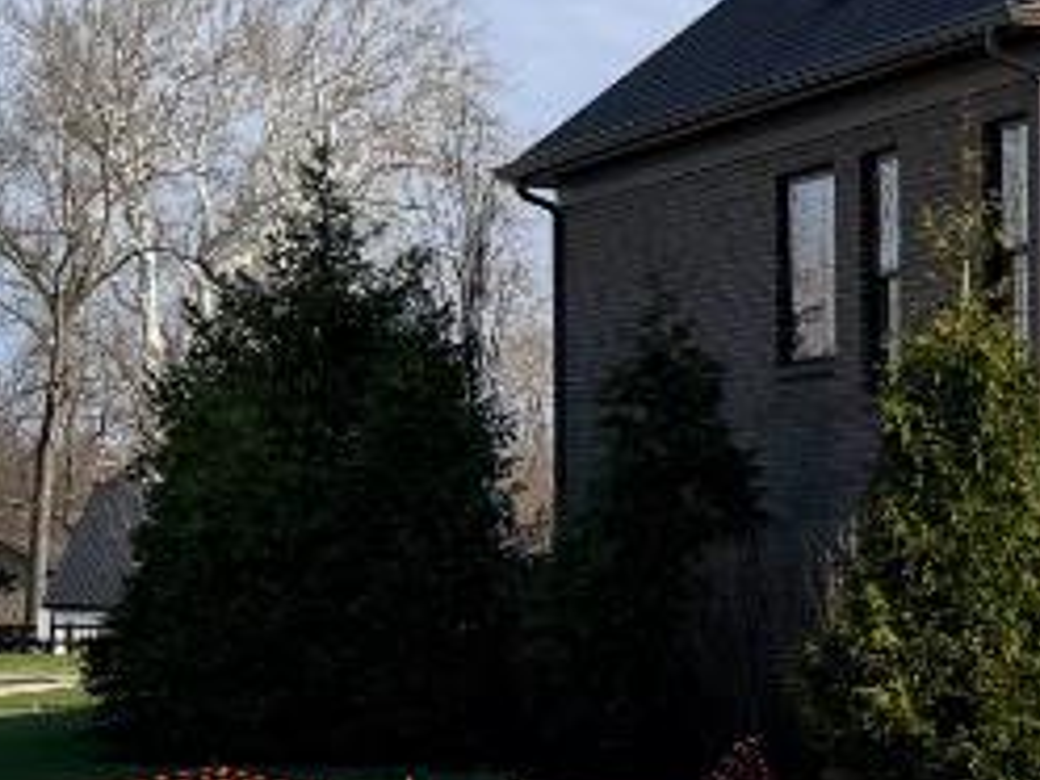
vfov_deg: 10.1
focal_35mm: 145
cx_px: 2000
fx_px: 4356
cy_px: 975
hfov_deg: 12.2
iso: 80
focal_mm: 6.76
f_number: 1.78
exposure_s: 1/4167
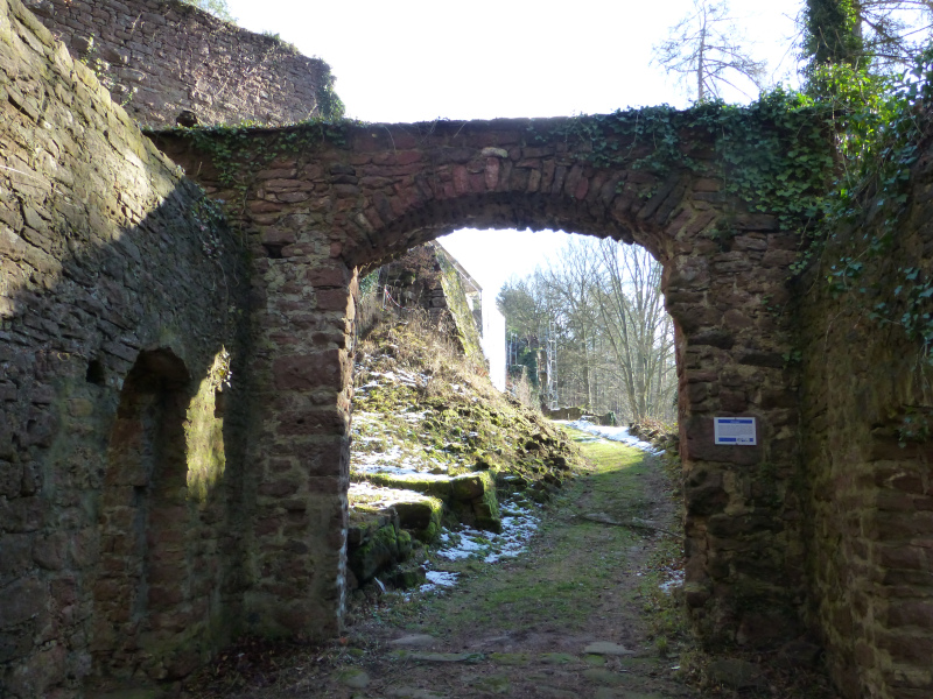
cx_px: 466
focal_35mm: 25
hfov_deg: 69.4
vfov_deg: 54.9
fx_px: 674
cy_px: 350
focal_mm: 4.3
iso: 320
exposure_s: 1/200
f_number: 4
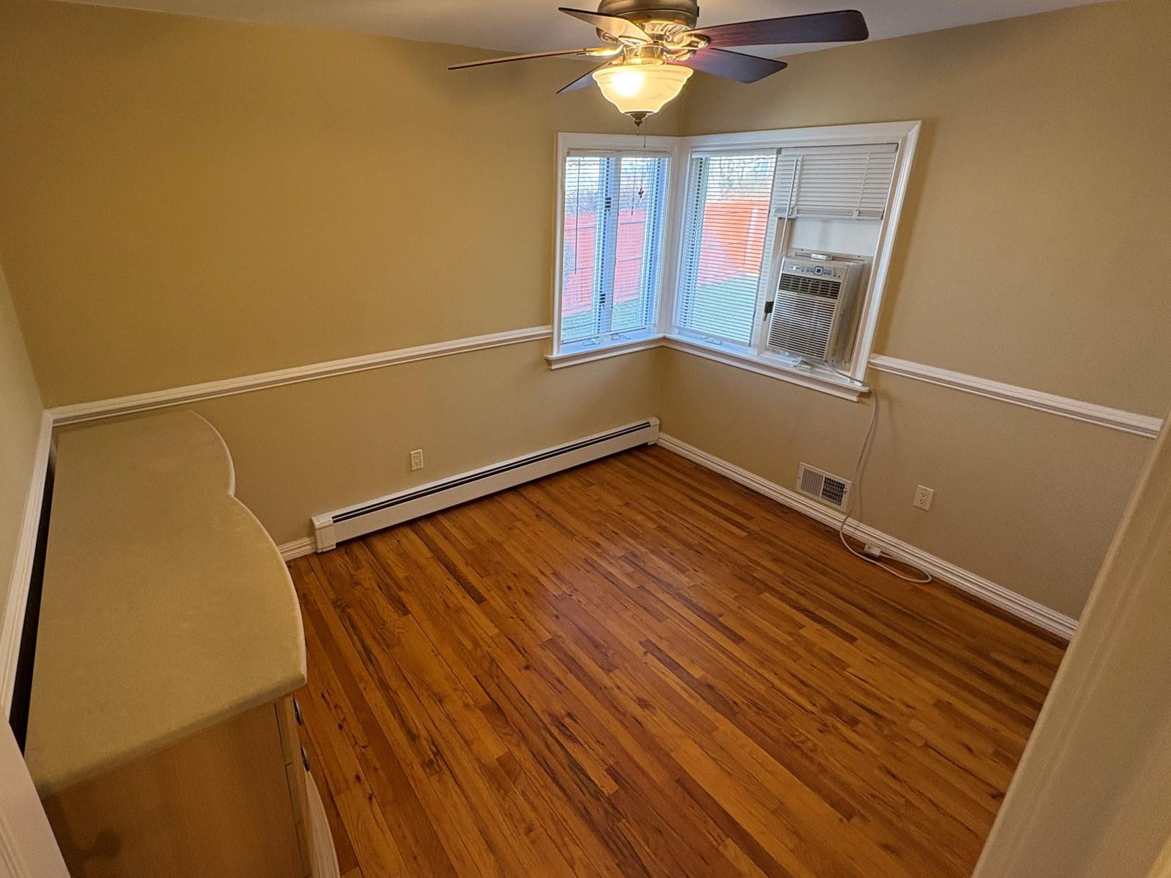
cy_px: 393
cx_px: 493
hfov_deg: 87.1
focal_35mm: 18
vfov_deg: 71.4
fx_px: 609
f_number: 2.2
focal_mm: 2.22
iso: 250
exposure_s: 1/120
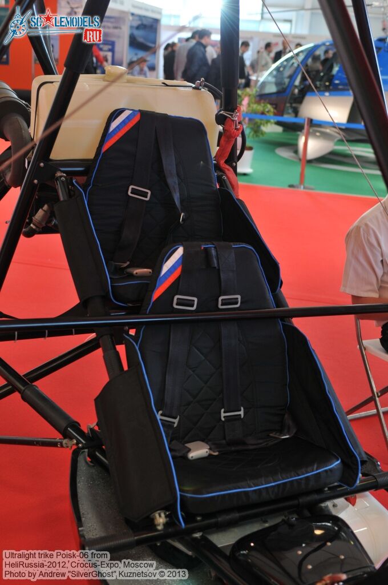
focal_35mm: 42
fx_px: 681
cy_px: 292
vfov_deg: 46.5
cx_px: 194
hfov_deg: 31.8
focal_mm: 28
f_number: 2.8
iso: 400
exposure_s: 1/160
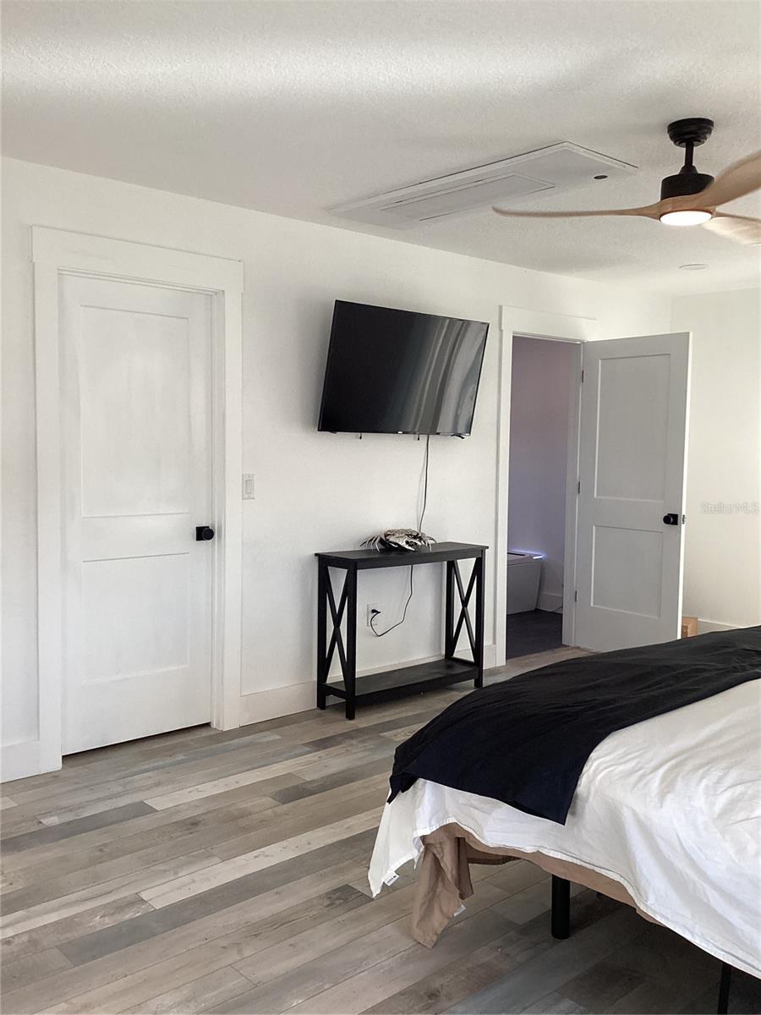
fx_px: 909
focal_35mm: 31
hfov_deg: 45.4
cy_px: 508
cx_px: 380
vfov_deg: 58.4
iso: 64
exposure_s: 1/120
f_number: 2.4
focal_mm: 3.3
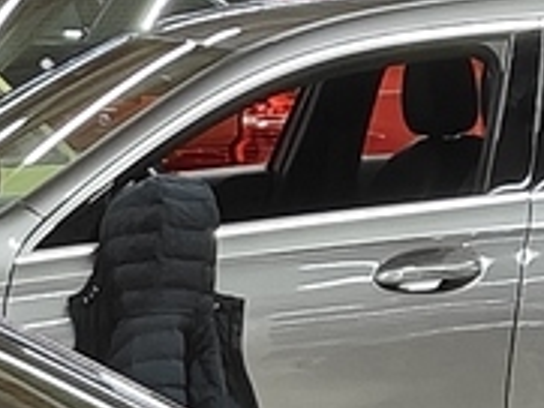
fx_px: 4010
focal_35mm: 255
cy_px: 1512
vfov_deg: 5.3
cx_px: -724
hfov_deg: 7.3
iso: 125
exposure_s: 1/60
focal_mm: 5.59
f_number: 1.8
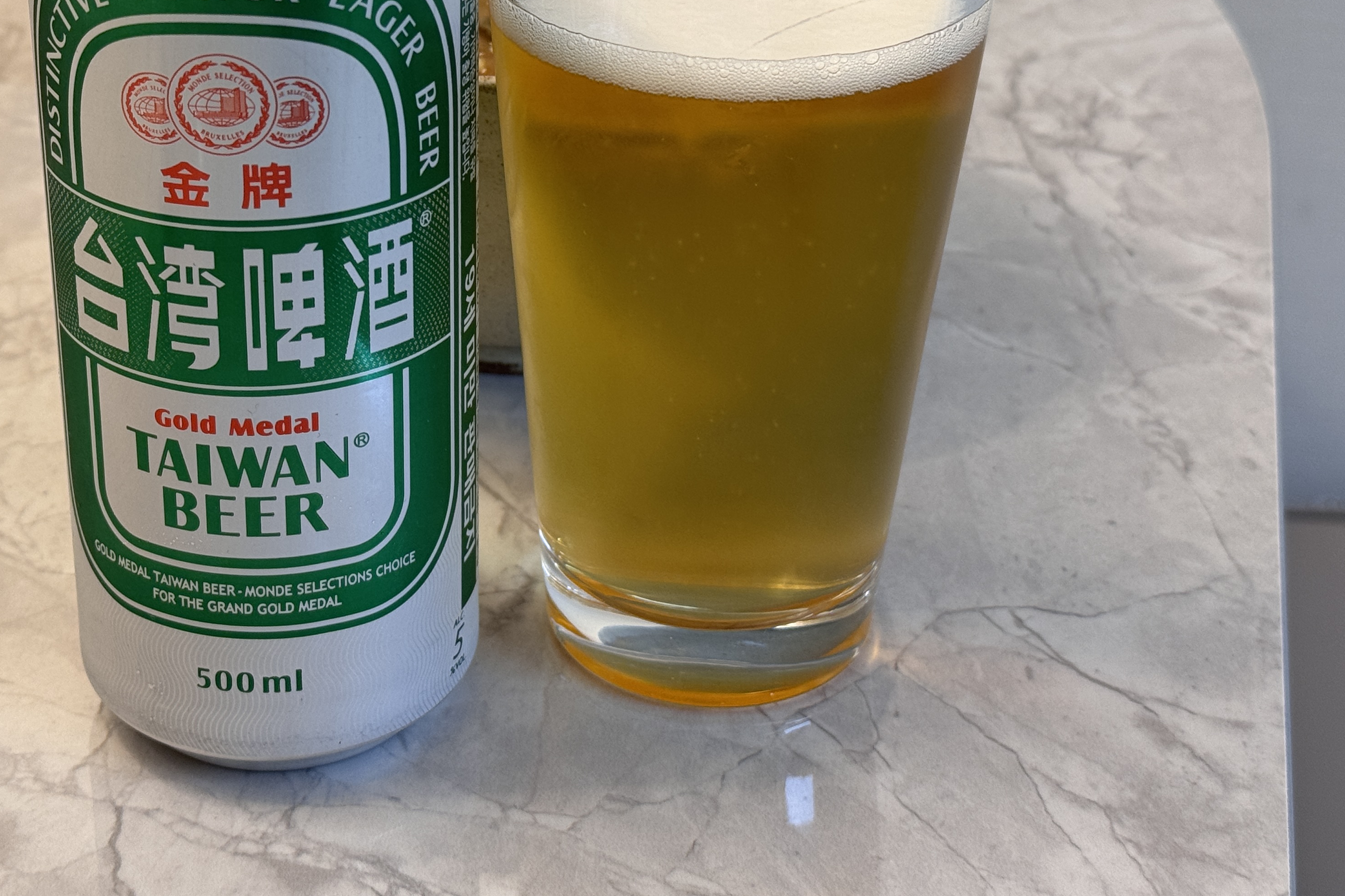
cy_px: 223
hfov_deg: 29.5
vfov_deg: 19.9
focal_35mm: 68
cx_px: 491
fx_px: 2540
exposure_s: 1/60
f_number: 1.78
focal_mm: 6.76
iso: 80
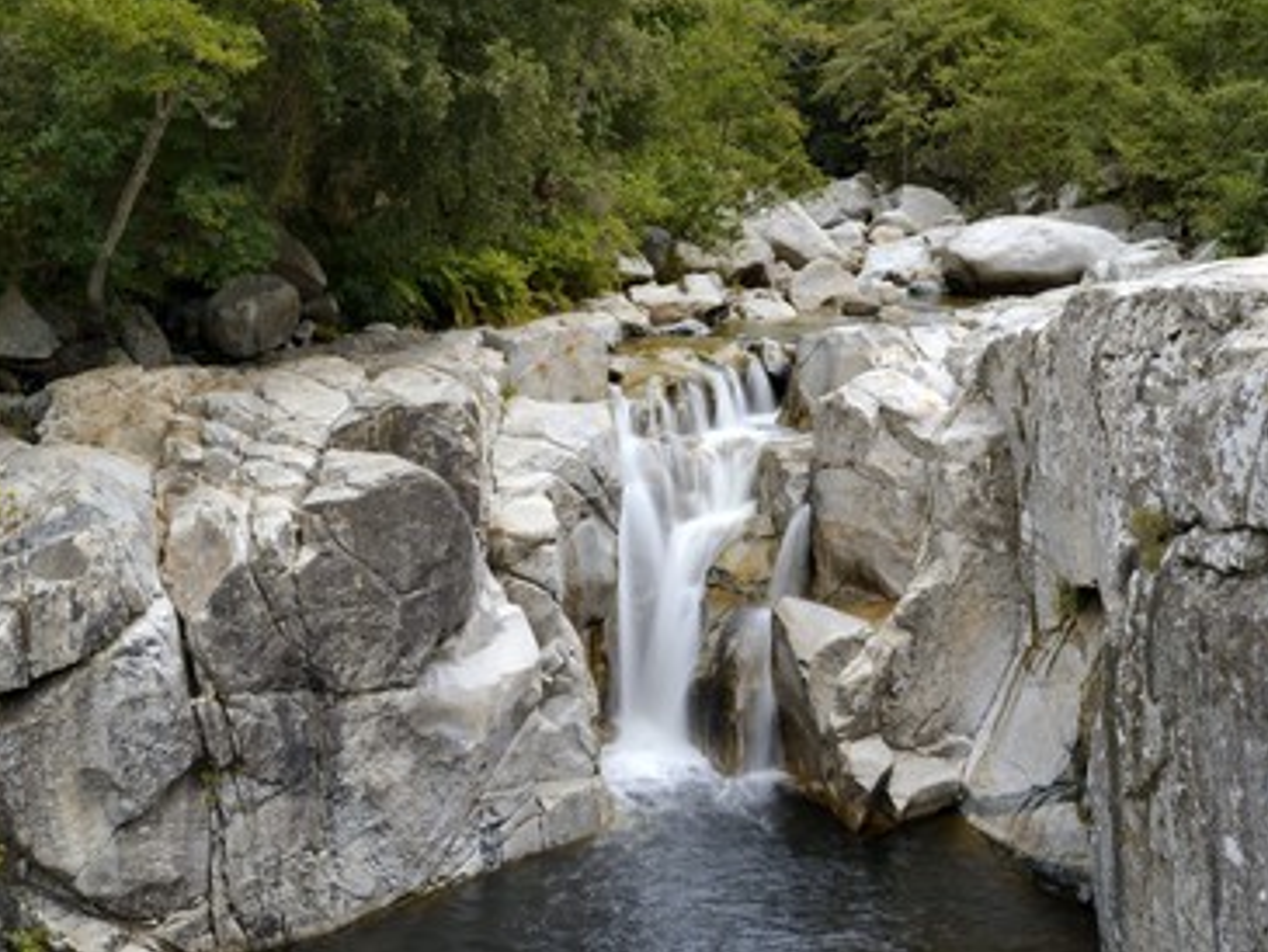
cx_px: 584
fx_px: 2272
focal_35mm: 62
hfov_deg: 31.2
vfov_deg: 23.7
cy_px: 469
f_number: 22
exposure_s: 1/3.33
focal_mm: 56
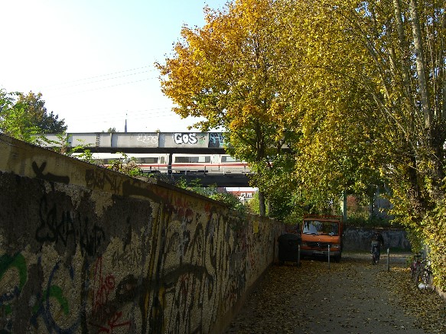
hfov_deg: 49.0
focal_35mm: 38
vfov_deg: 37.7
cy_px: 167
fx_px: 489
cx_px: 223
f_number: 4
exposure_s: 1/250
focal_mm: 7.9
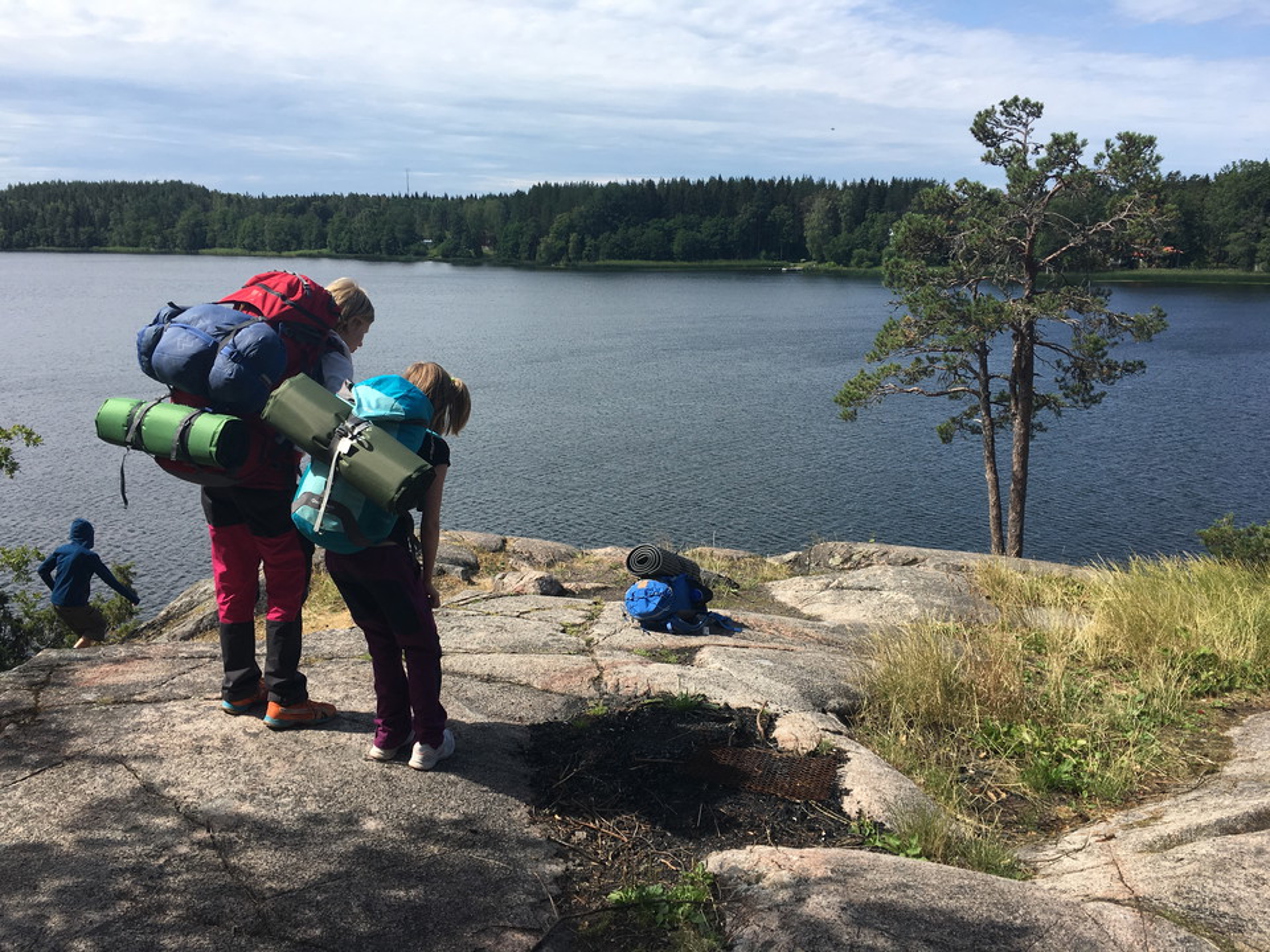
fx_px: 1064
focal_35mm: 29
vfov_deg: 48.2
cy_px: 476
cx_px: 635
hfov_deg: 61.7
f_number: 2.2
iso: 25
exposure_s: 1/1538
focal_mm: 4.15
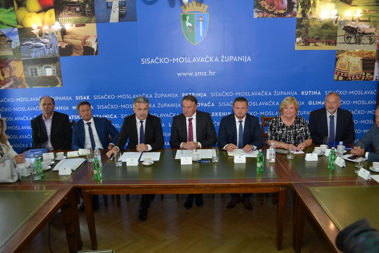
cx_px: 190
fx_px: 284
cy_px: 126
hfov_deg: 67.4
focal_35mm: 27
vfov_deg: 47.9
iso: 900
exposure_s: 1/60
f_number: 3.5
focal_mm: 18
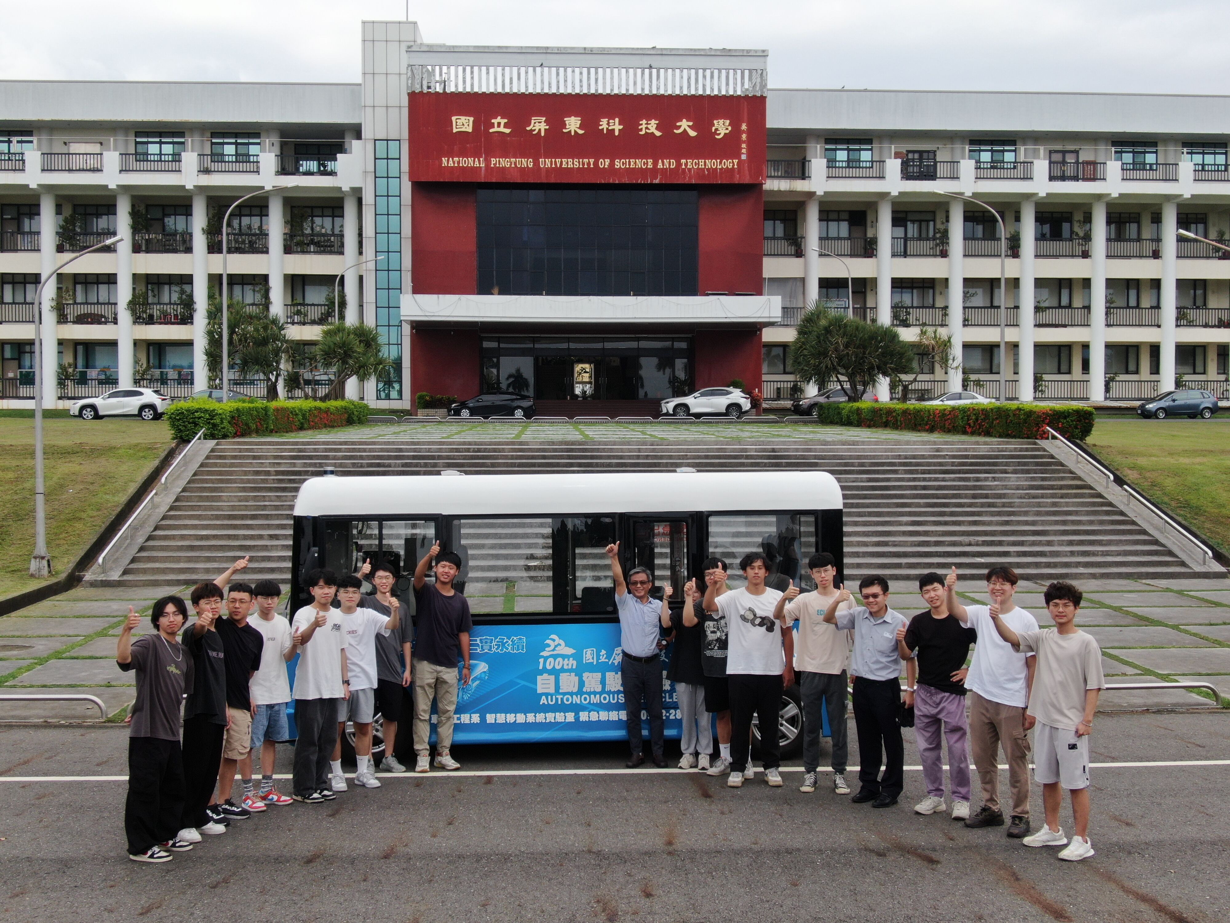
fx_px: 1457
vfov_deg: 35.1
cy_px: 462
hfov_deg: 45.8
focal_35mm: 41
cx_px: 615
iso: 100
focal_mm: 7.07
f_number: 3.5
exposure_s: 1/60
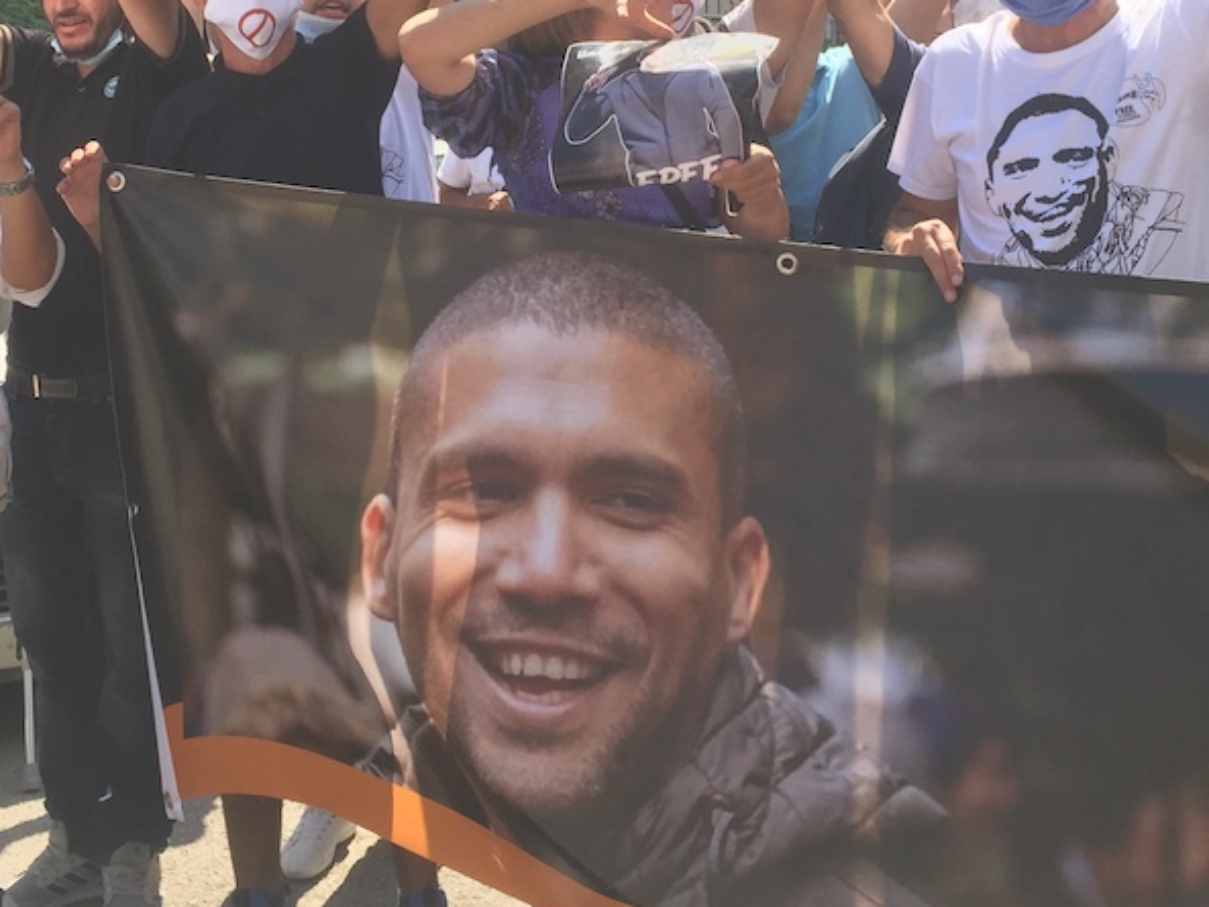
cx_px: 449
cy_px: 132
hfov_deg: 36.6
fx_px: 1817
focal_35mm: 52
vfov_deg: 27.3
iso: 32
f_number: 2.2
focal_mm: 4.15
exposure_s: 1/879
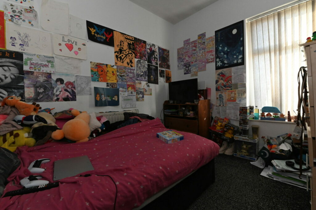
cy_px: 105
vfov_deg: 77.2
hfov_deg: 100.4
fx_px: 132
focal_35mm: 15
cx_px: 158
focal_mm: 15
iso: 5000
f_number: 10
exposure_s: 1/160
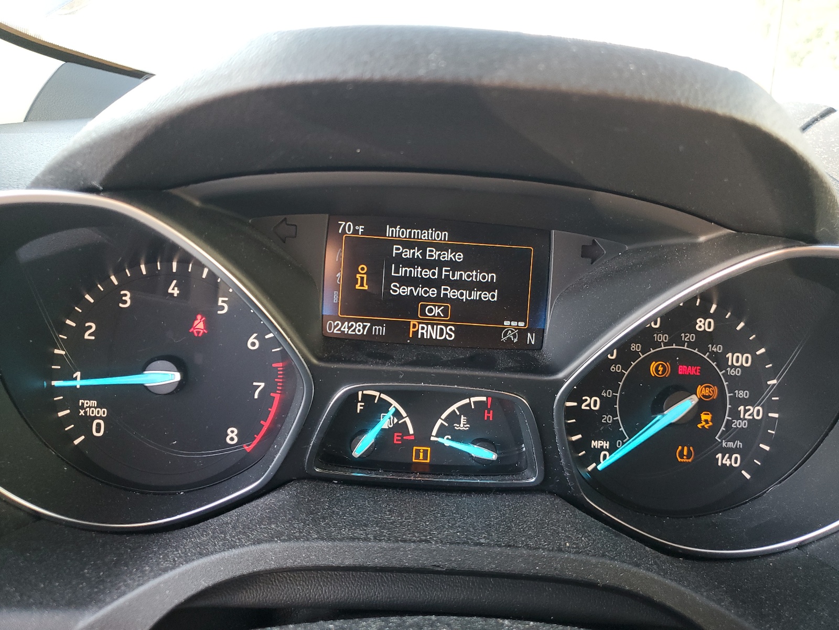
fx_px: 630
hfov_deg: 67.3
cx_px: 420
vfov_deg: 53.1
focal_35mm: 26
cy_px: 315
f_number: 1.5
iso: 95
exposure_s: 1/120
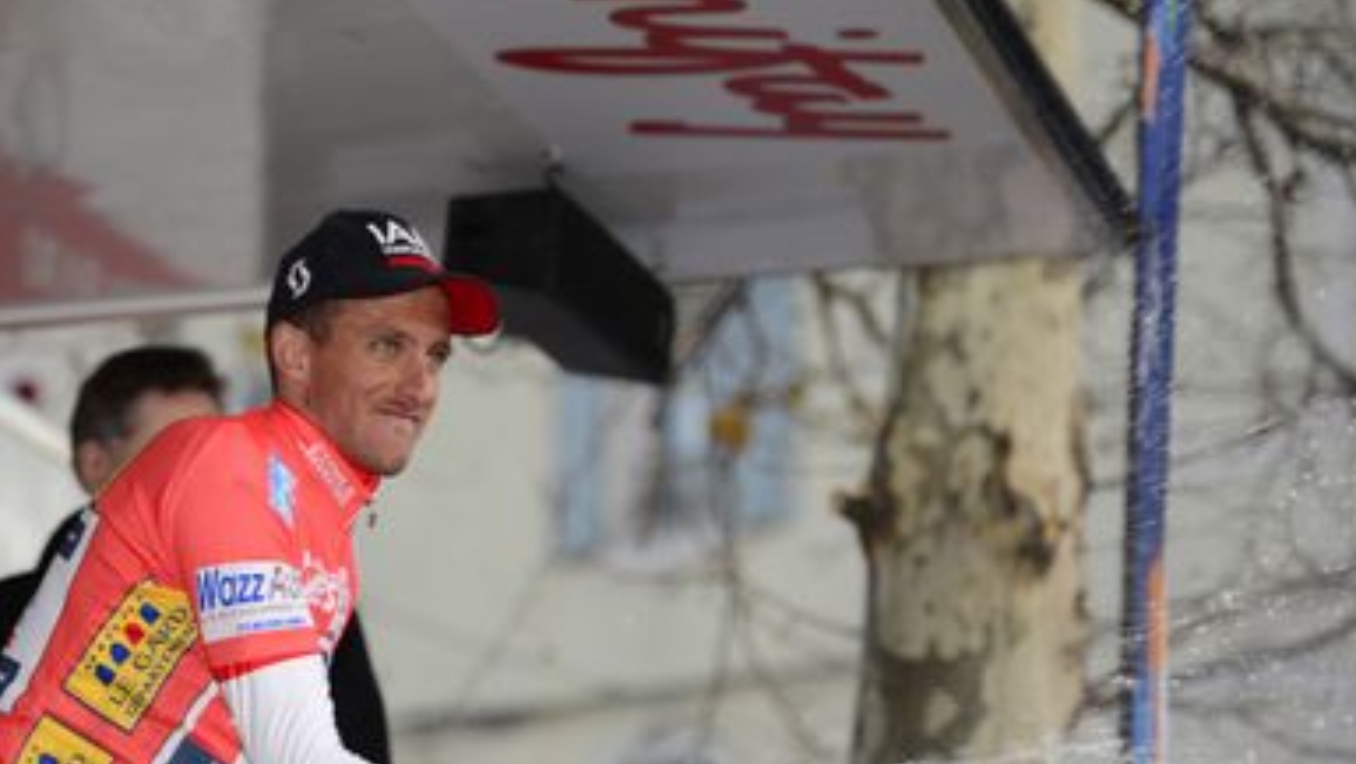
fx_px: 4928
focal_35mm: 137
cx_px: 567
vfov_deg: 8.9
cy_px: 502
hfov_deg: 15.7
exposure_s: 1/250
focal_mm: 112
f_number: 2.8
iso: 200
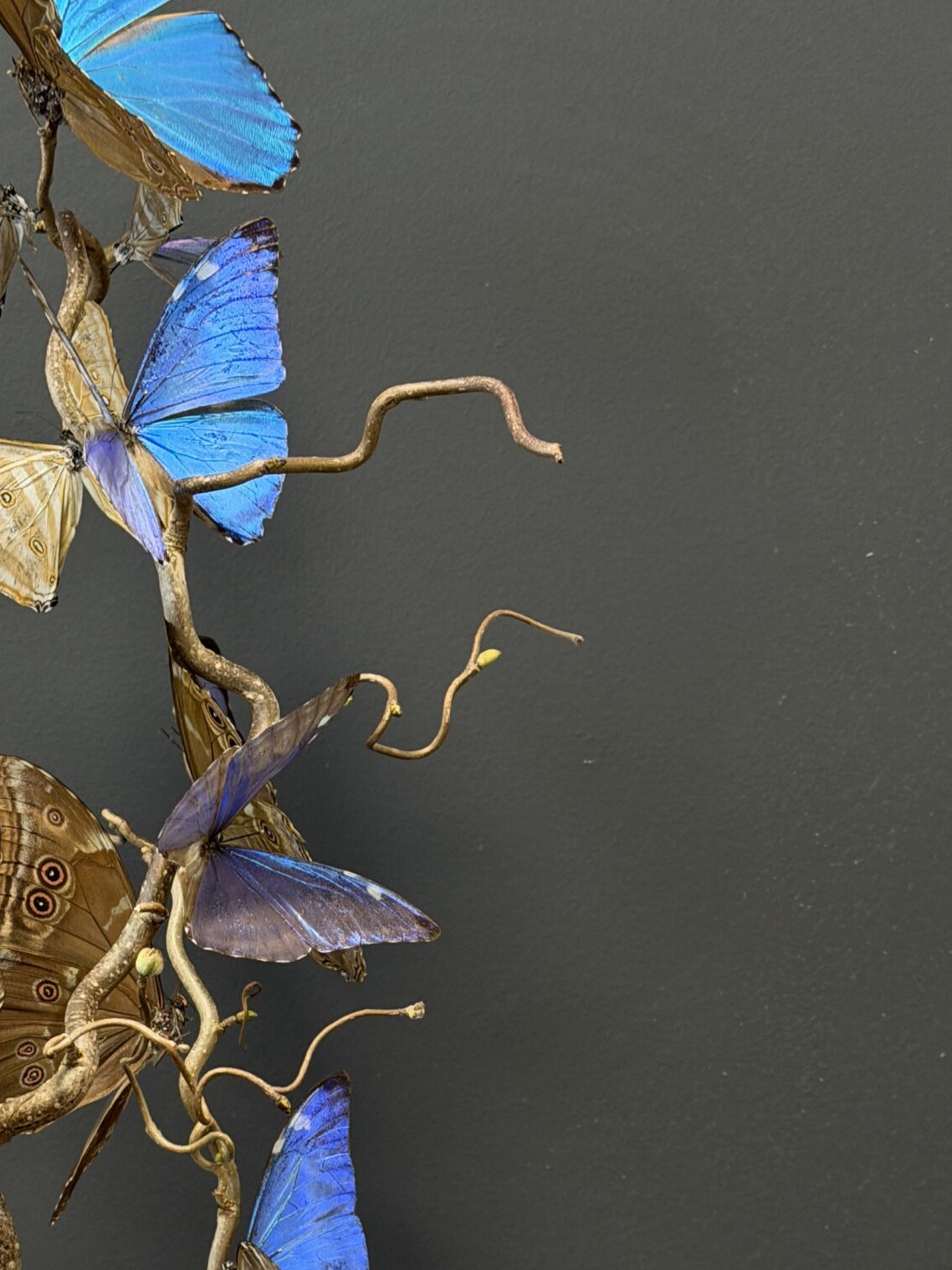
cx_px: 182
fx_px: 2970
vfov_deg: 23.9
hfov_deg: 18.0
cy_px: 938
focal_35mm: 81
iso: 250
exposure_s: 1/33
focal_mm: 6.76
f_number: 1.78
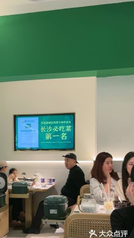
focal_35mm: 67
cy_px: 121
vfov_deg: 31.4
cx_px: 43
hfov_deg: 17.9
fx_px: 423
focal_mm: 5.1
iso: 50
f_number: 1.6
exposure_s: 1/50
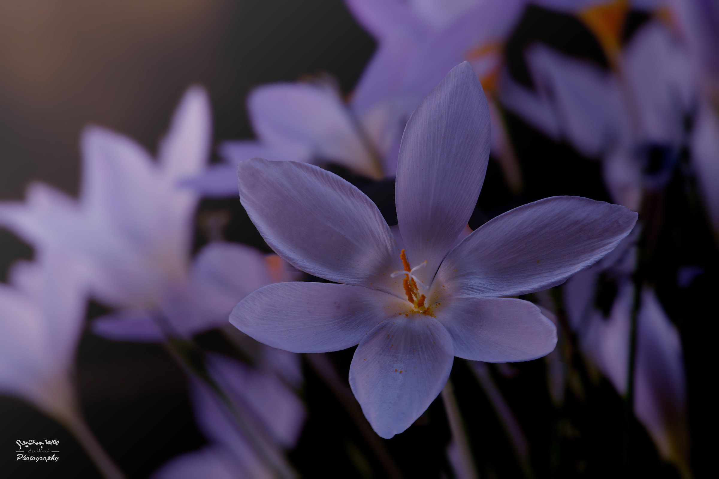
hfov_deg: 5.8
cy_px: 240
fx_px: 7130
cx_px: 360
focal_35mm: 357
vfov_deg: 3.9
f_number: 4.5
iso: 200
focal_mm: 131.2
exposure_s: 1/100
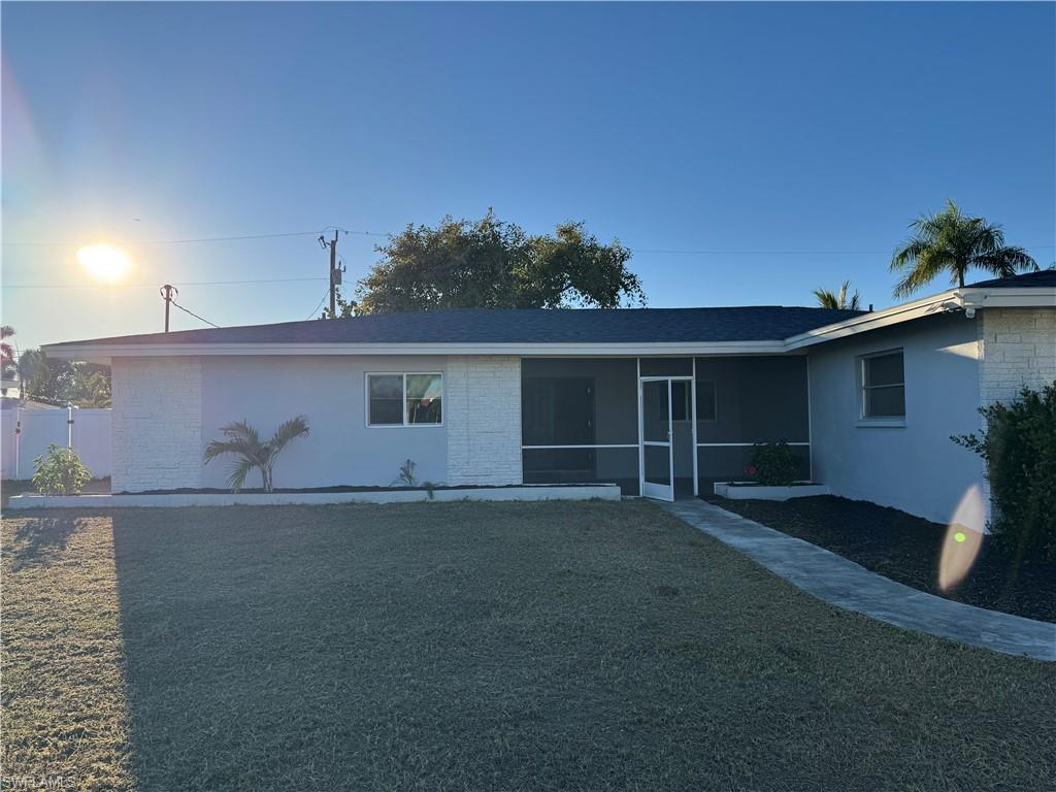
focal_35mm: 24
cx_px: 528
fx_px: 732
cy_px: 396
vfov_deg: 56.8
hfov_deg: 71.6
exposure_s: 1/4049
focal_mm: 6.76
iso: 80
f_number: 1.78
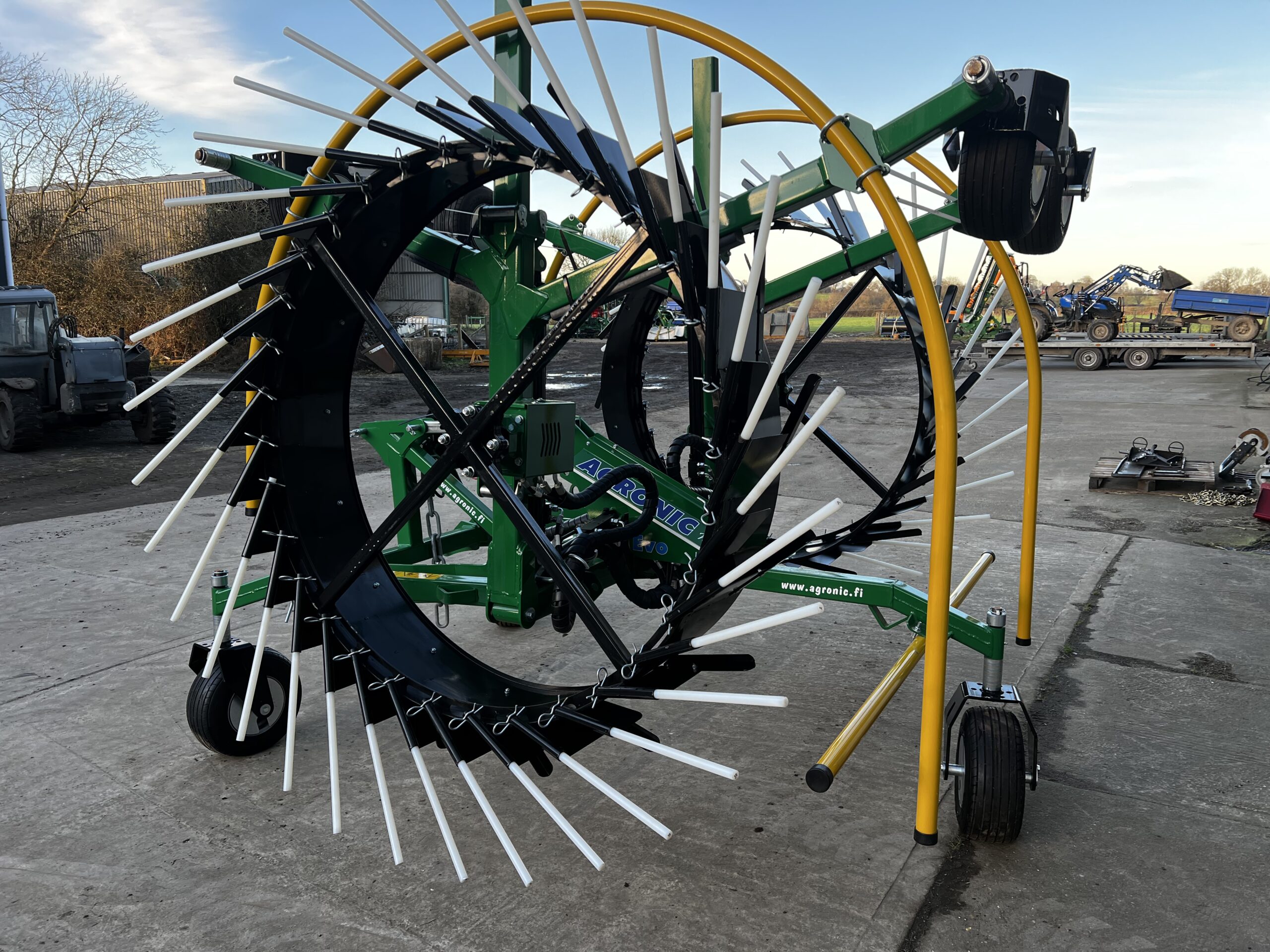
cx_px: 635
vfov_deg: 53.1
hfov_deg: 67.3
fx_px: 954
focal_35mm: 26
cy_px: 476
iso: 50
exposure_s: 1/182
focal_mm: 5.7
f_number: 1.5
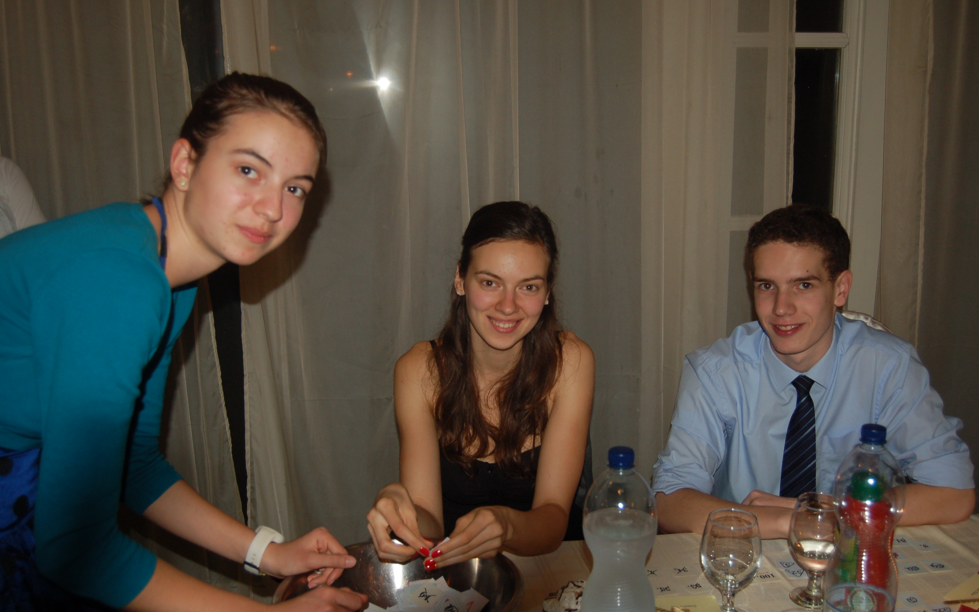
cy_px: 308
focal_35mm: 37
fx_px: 987
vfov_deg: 34.4
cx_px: 486
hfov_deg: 52.7
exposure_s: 1/60
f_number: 4
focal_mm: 24
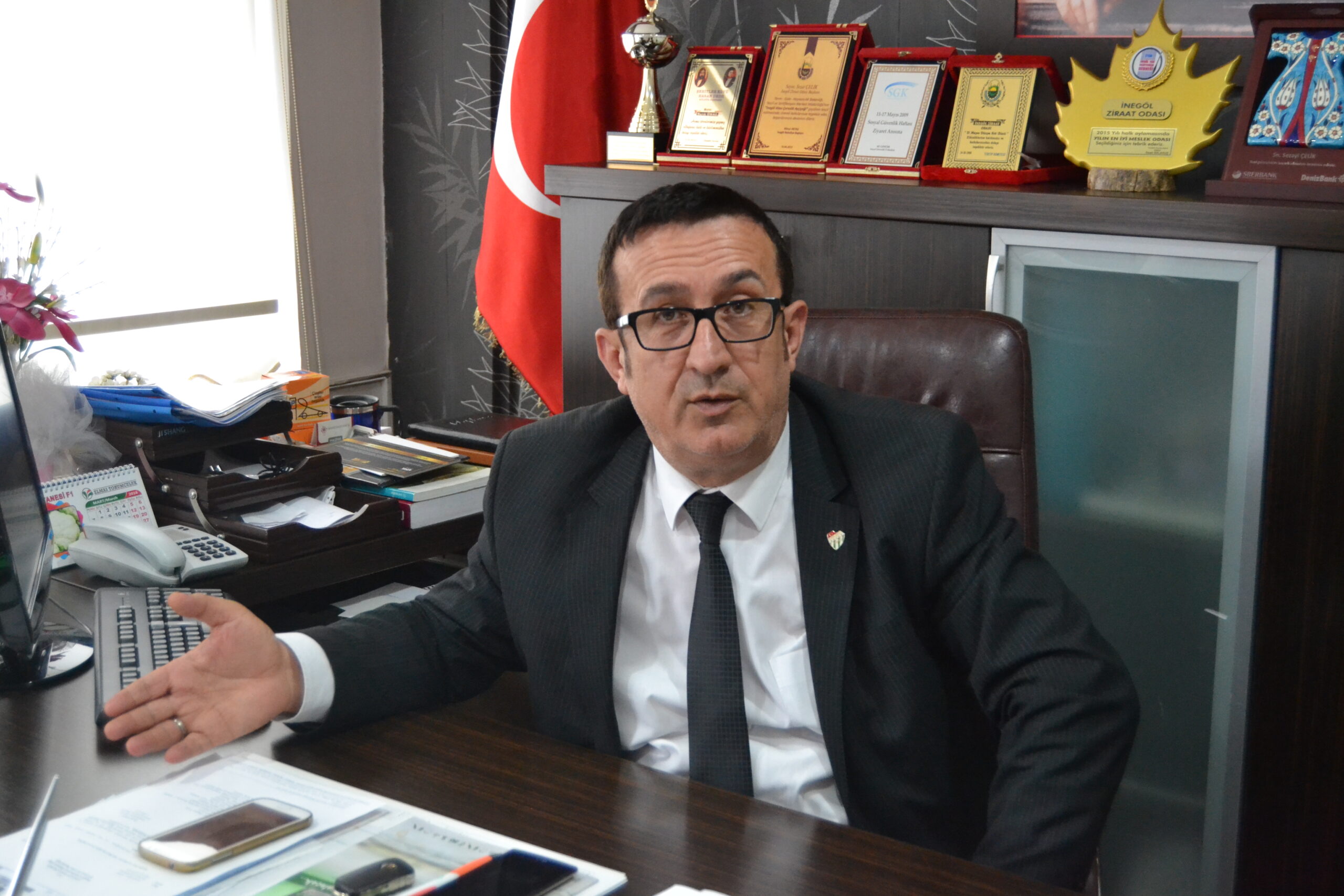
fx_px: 1792
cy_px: 448
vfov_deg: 28.1
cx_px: 672
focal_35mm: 48
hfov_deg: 41.1
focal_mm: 32
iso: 3200
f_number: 4.5
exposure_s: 1/80
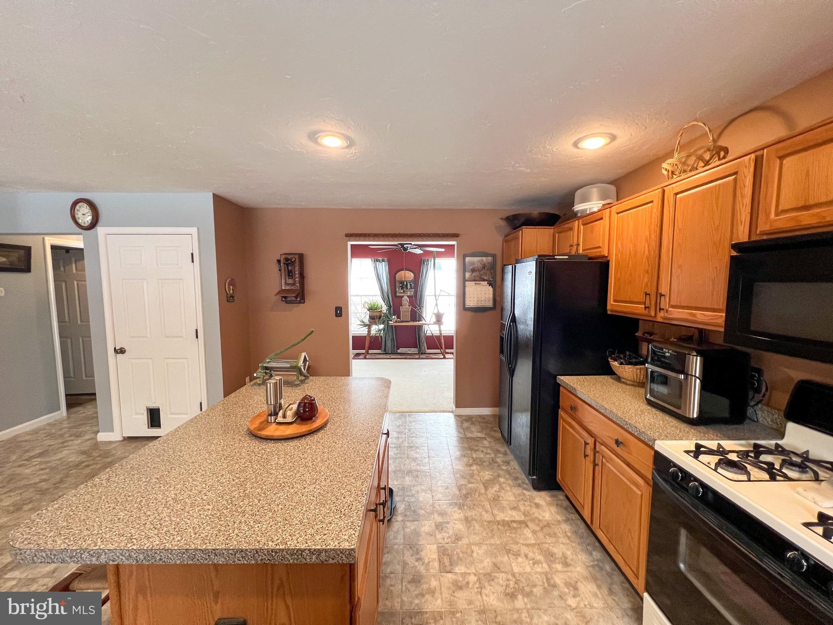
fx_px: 313
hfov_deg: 106.2
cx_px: 416
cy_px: 312
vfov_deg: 89.9
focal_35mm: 13
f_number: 1.8
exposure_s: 1/120
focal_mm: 1.57
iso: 250
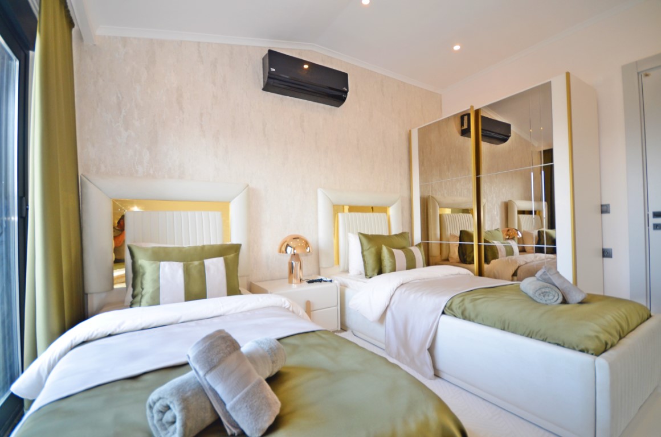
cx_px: 330
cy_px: 218
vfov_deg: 77.1
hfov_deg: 100.5
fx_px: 275
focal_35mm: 15
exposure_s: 1/60
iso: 360
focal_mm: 10
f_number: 4
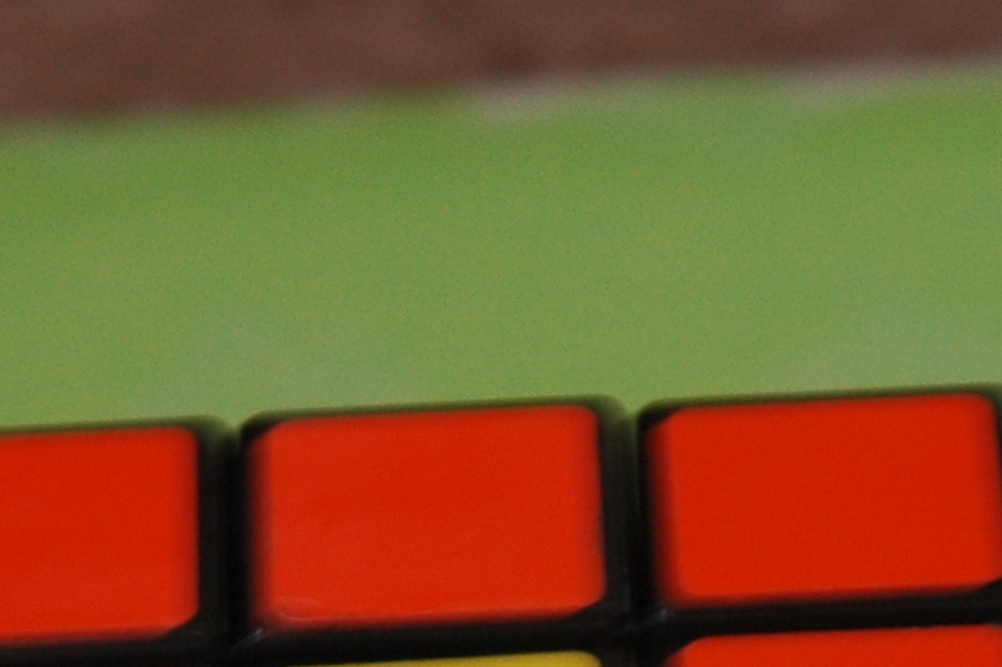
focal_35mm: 456
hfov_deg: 4.5
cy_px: 1292
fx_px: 12683
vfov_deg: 3.0
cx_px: 445
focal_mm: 70
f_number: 4.5
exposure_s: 1/10
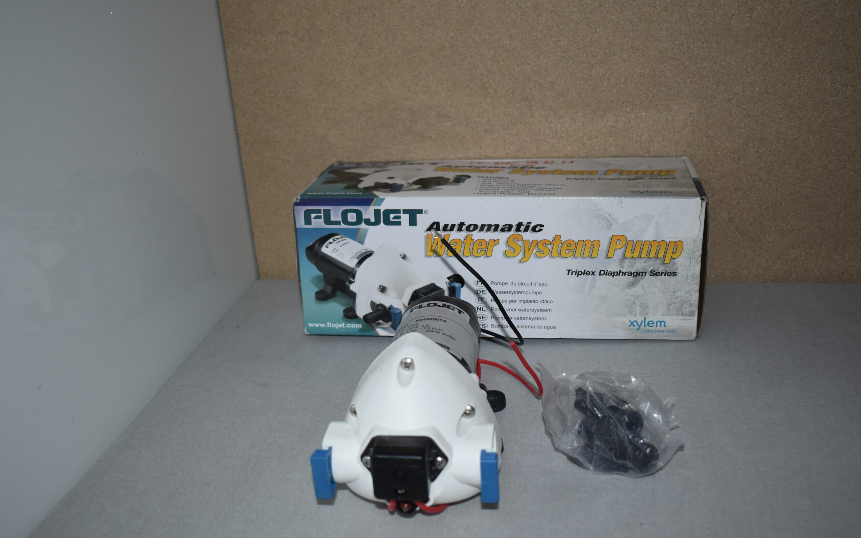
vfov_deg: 34.4
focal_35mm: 37
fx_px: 868
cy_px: 286
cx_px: 431
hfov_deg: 52.7
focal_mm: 24
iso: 400
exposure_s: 1/80
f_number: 3.8
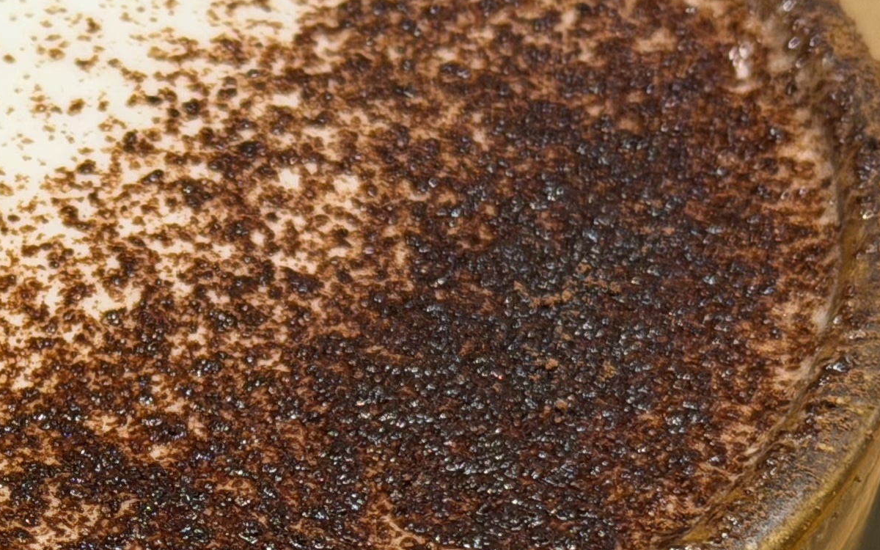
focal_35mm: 171
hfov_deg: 12.1
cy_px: 689
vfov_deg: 7.6
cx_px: 37
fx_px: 4101
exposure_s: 1/50
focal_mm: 6.76
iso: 125
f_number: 1.78
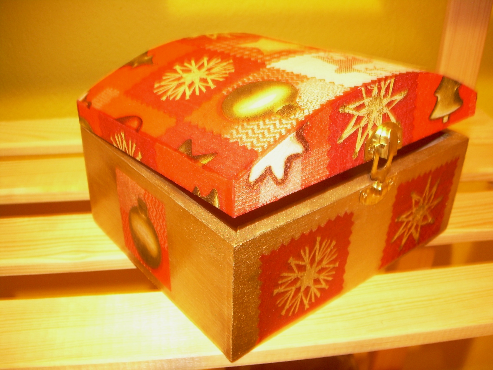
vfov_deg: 37.7
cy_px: 185
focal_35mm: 38
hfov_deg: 49.0
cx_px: 246
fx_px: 541
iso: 55
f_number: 2.8
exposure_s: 1/2.8
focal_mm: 6.3
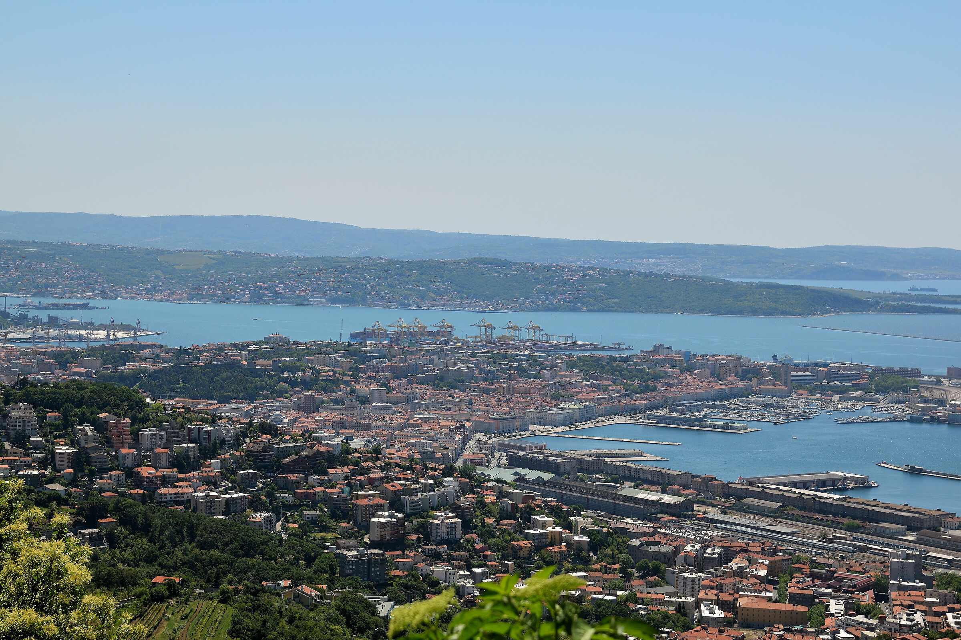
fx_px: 2002
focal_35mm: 75
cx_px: 480
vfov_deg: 18.2
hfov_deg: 27.0
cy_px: 320
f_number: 8
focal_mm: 50
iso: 100
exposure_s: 1/800
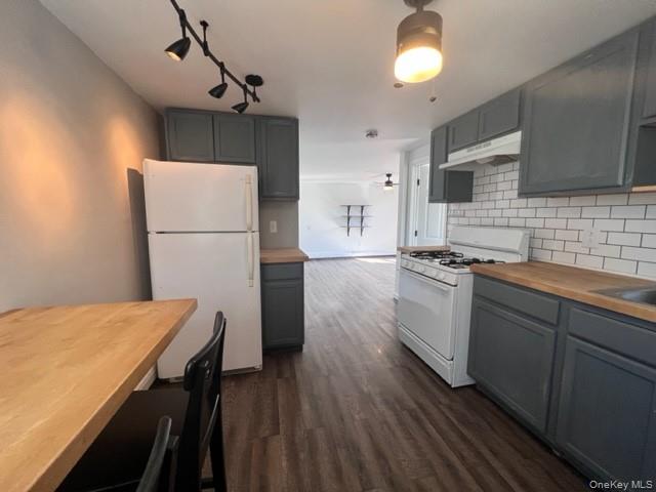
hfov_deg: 106.2
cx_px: 328
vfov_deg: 89.9
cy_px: 246
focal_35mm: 13
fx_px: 246
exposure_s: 1/120
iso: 80
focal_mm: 1.57
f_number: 1.8
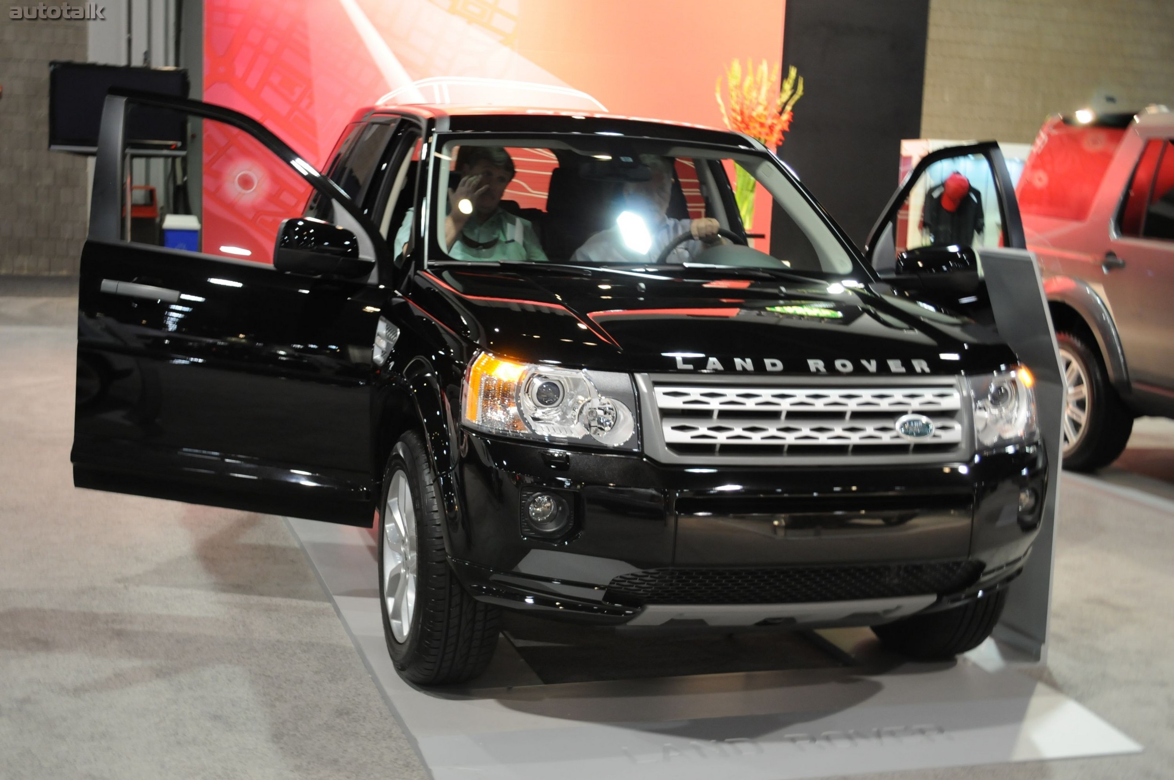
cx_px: 587
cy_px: 390
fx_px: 1564
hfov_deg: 41.2
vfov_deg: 28.0
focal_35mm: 48
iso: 800
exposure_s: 1/20
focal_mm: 32
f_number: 4.8
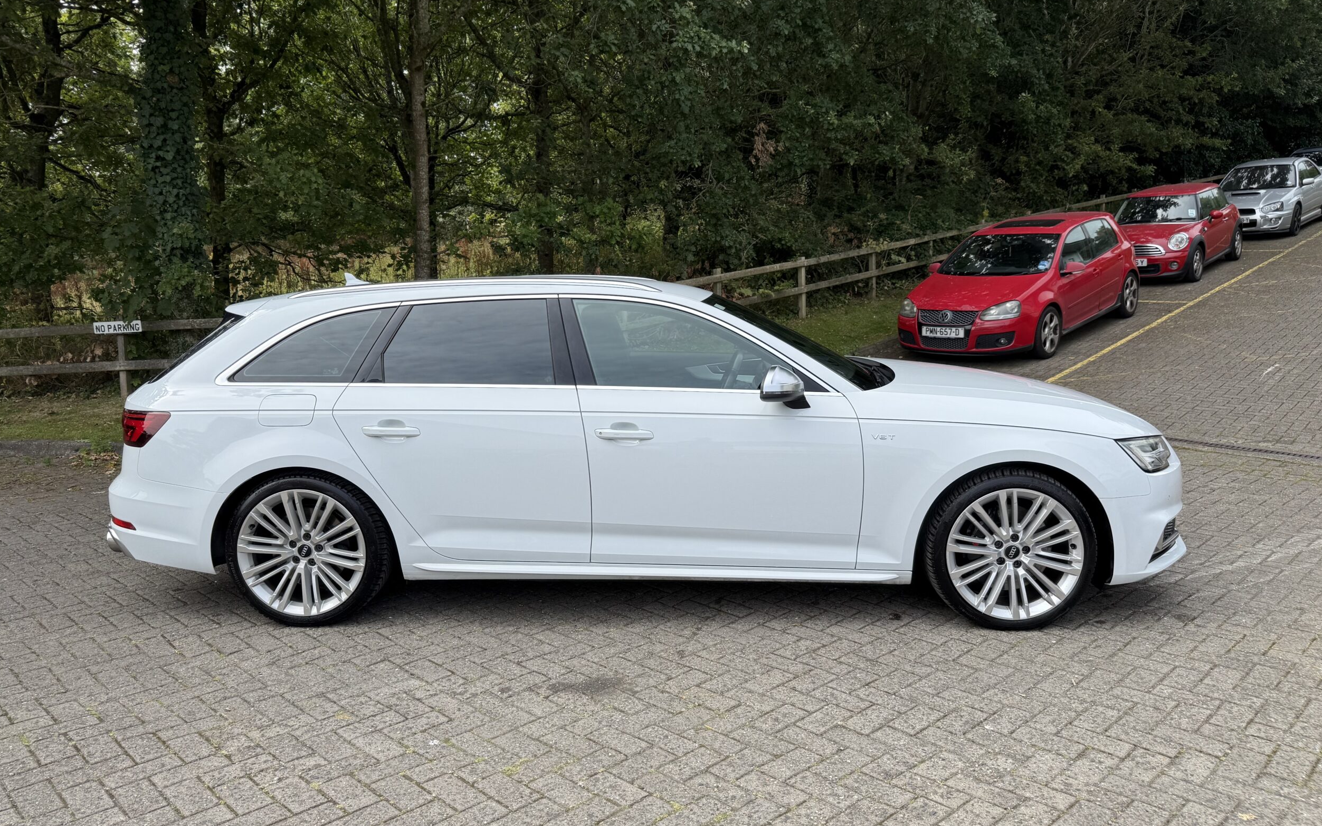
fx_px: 937
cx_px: 659
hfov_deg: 70.4
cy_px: 373
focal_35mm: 26
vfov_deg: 47.5
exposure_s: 1/2445
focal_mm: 6.76
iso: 80
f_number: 1.78
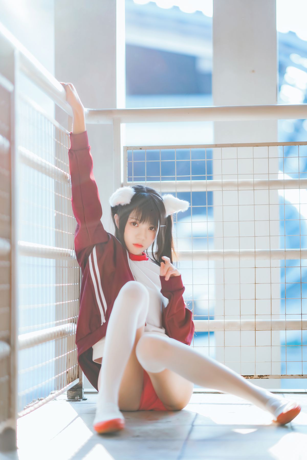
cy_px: 230
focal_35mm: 85
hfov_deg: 16.1
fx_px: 1087
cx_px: 154
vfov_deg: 23.9
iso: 50
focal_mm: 85
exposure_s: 1/160
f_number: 1.4
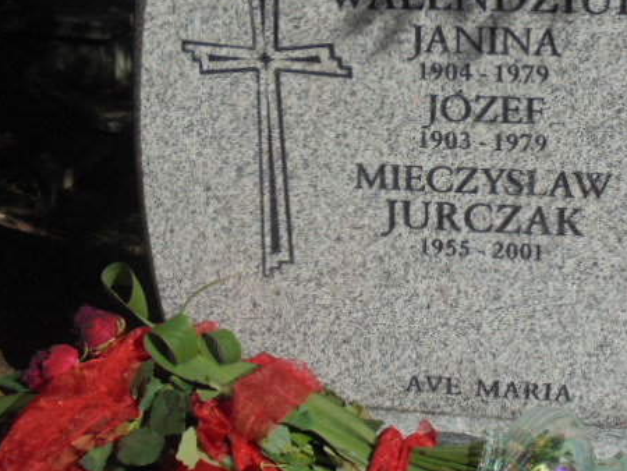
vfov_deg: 26.8
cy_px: 139
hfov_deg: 35.0
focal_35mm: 54
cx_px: 442
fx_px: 979
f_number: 13.3
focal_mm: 6.9
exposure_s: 1/125
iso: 100
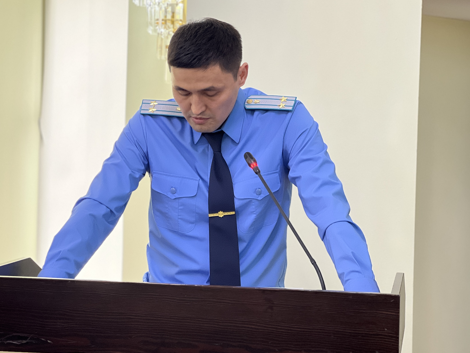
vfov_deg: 15.7
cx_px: 219
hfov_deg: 20.9
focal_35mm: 94
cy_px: 173
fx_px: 1276
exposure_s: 1/33
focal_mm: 9
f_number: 2.8
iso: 160
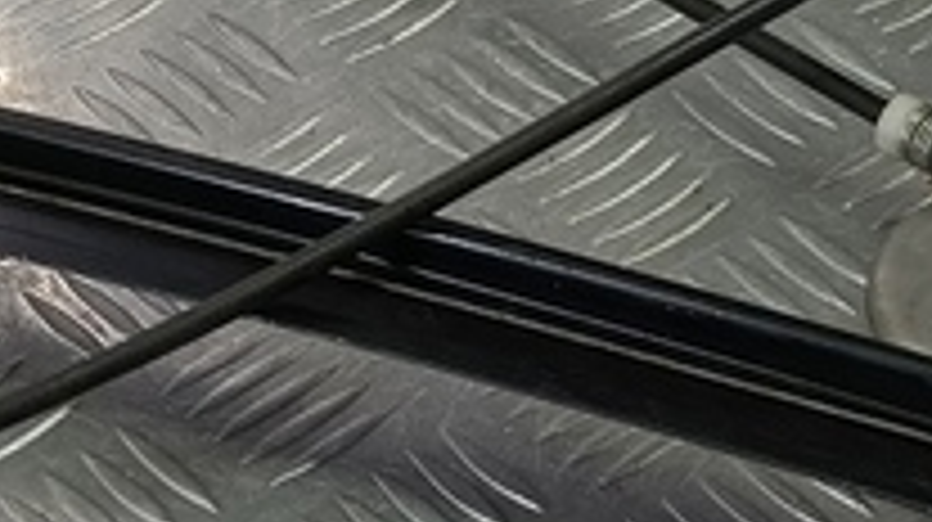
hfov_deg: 16.7
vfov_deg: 9.7
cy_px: 500
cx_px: 1063
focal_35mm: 124
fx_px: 3062
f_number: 1.6
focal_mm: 4.11
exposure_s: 1/50
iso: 105
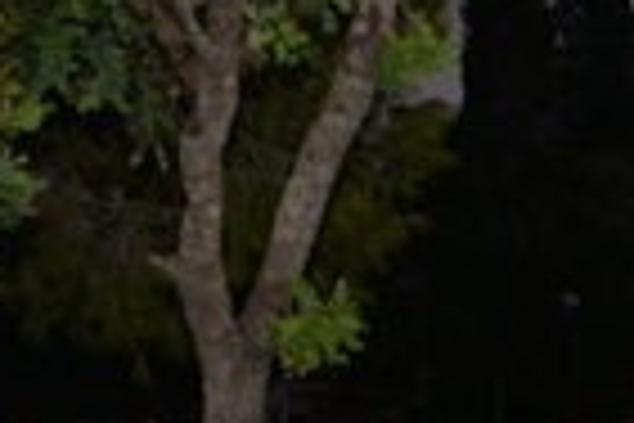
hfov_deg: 9.8
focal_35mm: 191
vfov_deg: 6.9
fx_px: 3363
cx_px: 1371
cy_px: 884
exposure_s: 1/80
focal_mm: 28
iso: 1250
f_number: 8
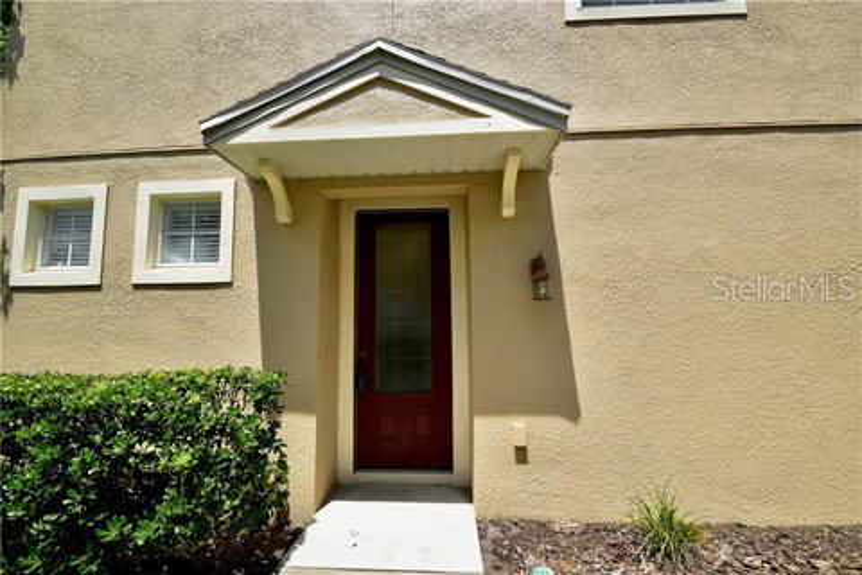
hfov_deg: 100.4
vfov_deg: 77.3
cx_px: 431
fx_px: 359
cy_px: 288
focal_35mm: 15
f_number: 10
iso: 160
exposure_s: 1/200
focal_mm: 10
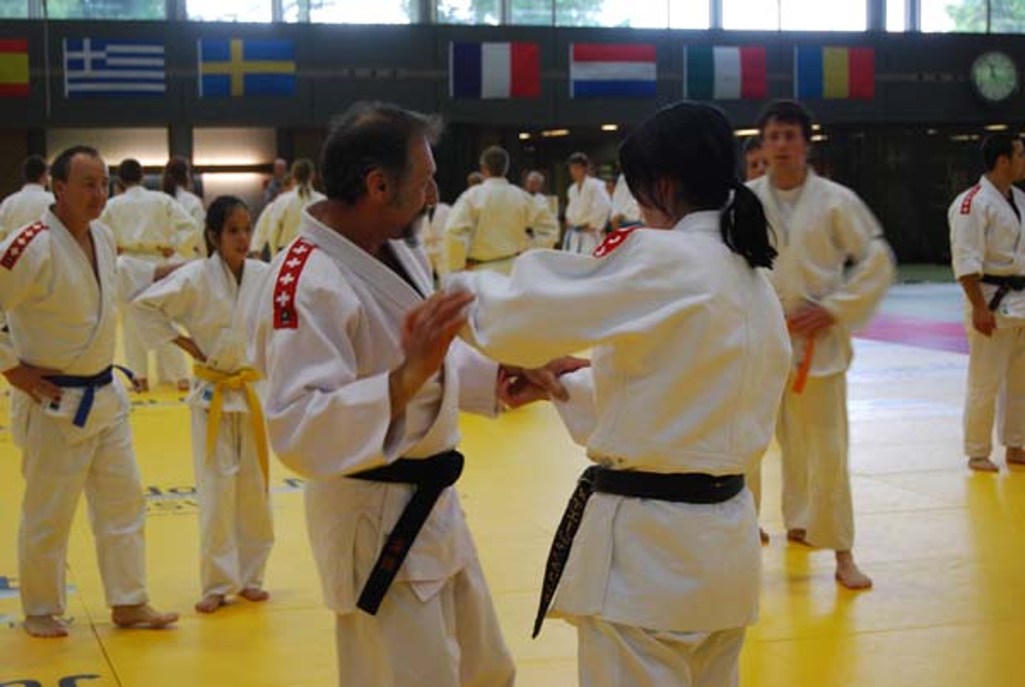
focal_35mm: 63
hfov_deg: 31.8
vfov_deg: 21.6
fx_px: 1796
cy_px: 344
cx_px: 512
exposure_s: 1/30
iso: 320
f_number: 5.3
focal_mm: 42
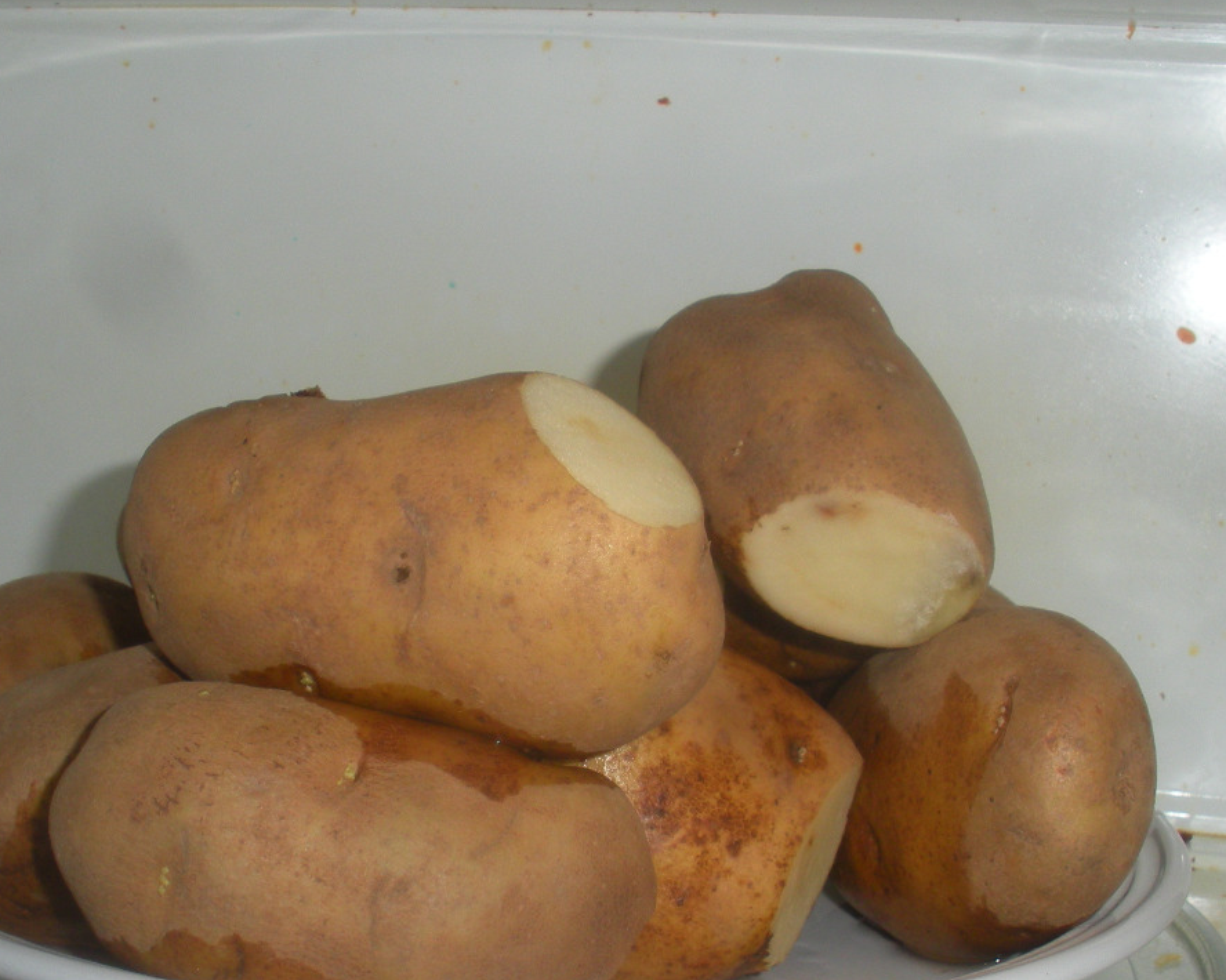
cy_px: 660
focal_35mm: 57
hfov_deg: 33.0
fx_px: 2068
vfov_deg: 26.5
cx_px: 598
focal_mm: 6.3
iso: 64
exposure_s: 1/60
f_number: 5.6
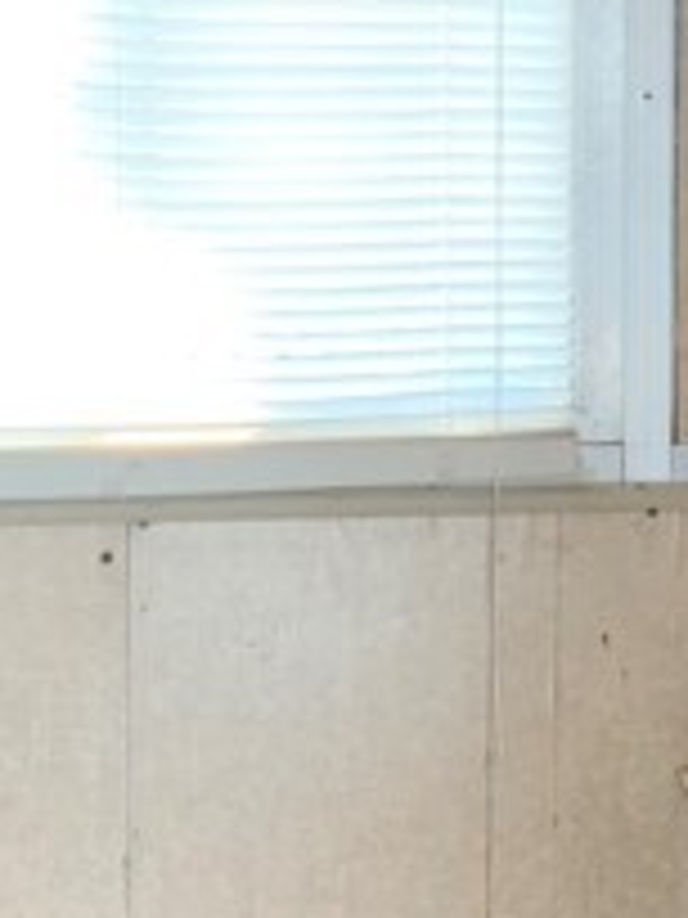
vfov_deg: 18.0
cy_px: 396
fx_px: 2889
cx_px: 1133
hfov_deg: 12.7
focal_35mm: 109
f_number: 1.8
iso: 80
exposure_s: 1/60
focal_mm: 3
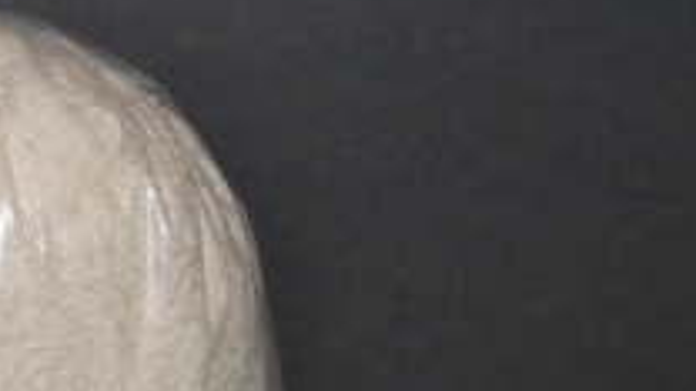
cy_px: 454
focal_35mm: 109
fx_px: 2012
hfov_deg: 18.7
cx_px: -104
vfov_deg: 10.9
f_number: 9
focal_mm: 24
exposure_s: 1/160
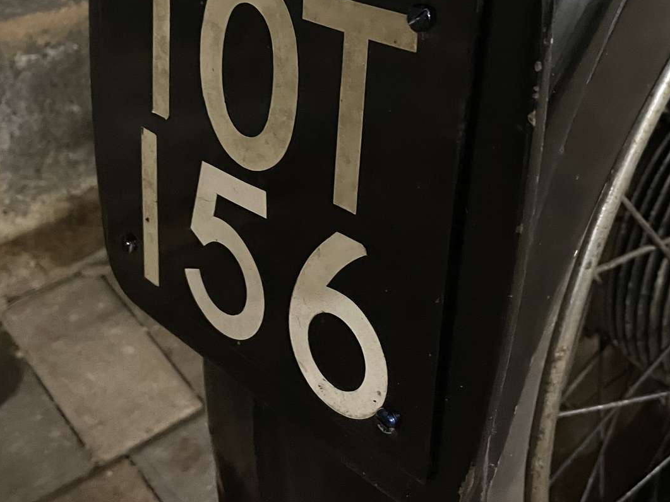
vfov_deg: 28.8
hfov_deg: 38.8
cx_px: 376
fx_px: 949
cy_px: 72
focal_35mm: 49
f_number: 1.6
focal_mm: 4.2
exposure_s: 1/25
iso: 1000
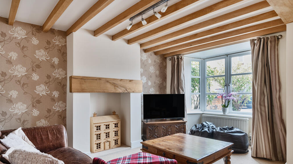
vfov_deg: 55.7
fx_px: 155
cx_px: 146
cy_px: 93
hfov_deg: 86.6
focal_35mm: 20
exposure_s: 1/1.25
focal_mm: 13
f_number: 8
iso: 100
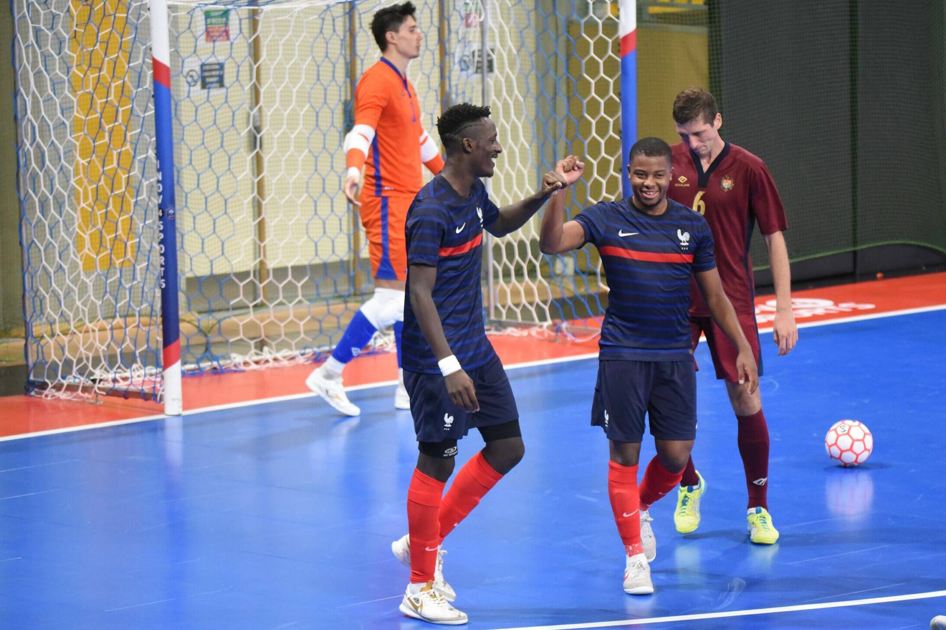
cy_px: 339
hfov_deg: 10.6
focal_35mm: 194
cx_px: 514
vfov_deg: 7.1
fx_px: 5097
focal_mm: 165
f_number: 5.6
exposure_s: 1/800
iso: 6400
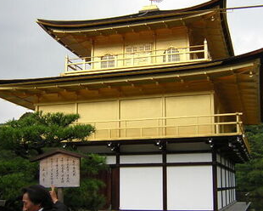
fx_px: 397
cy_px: 104
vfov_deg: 29.7
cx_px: 140
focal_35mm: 51
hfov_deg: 36.6
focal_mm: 4.7
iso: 100
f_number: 2.6
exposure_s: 1/144
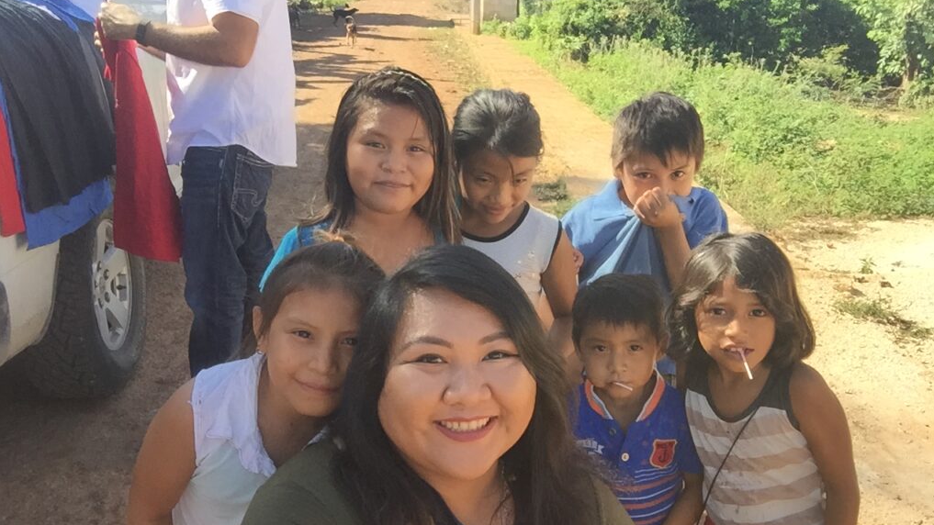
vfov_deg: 34.5
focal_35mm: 34
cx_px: 469
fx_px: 842
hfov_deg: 58.0
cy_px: 327
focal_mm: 2.65
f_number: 2.2
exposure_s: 1/311
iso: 32
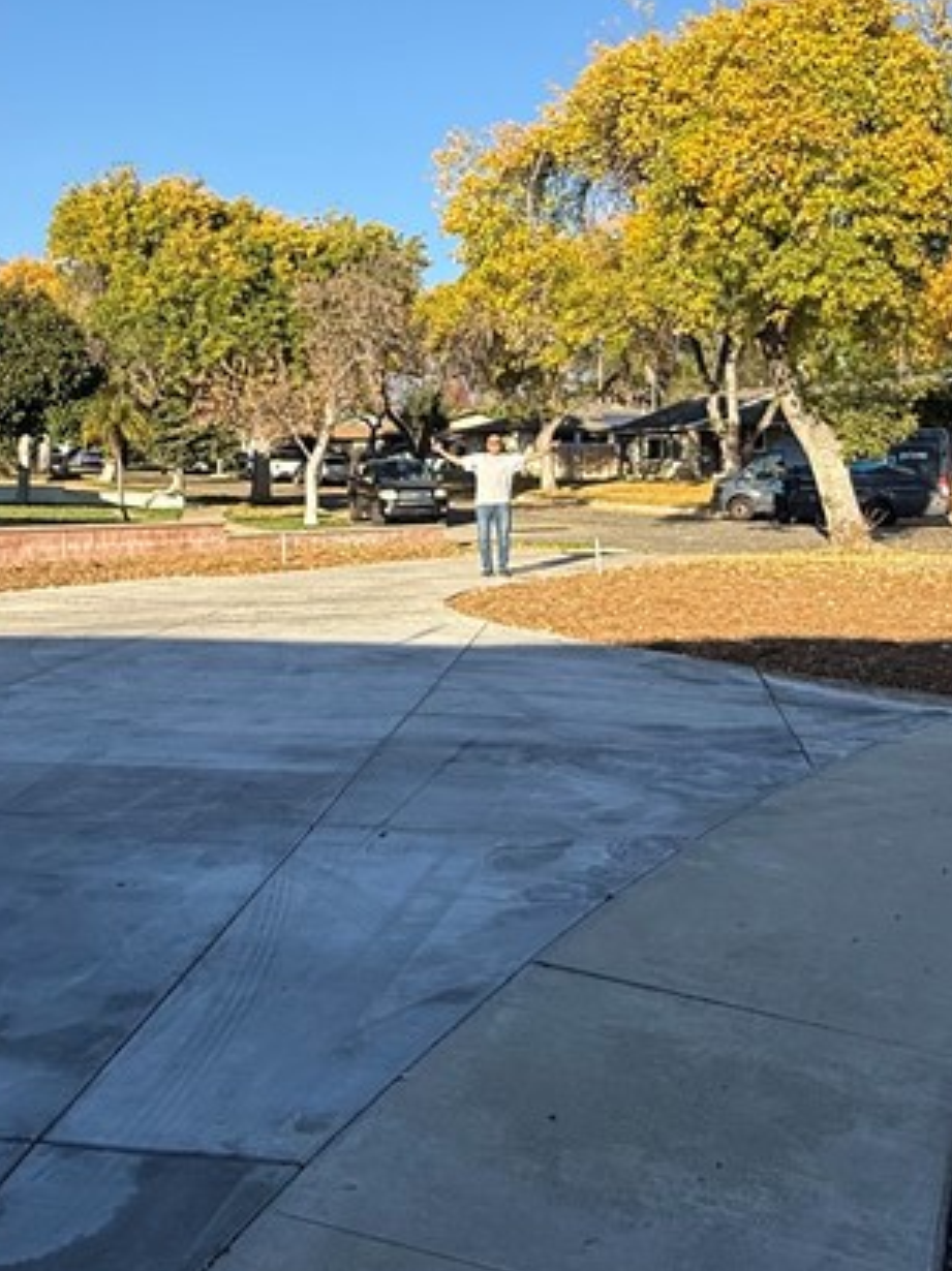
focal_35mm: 35
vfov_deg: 51.8
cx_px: 456
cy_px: 437
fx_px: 1285
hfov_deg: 40.7
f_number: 2.2
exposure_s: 1/1312
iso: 50
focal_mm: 2.22
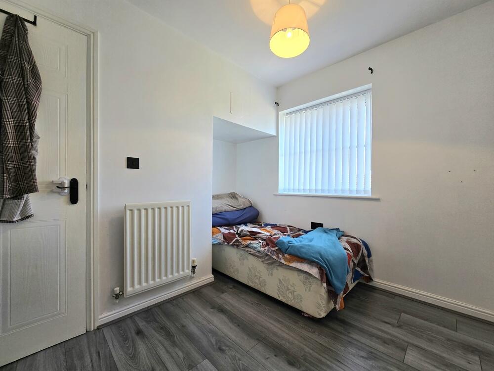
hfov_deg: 106.2
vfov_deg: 89.9
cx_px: 247
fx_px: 186
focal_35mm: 13
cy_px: 186
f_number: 2.2
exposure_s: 1/109
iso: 50
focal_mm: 2.2
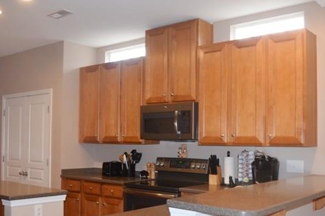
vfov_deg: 30.4
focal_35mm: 44
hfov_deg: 44.4
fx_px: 397
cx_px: 144
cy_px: 136
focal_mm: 22
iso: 800
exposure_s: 1/80
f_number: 4.5
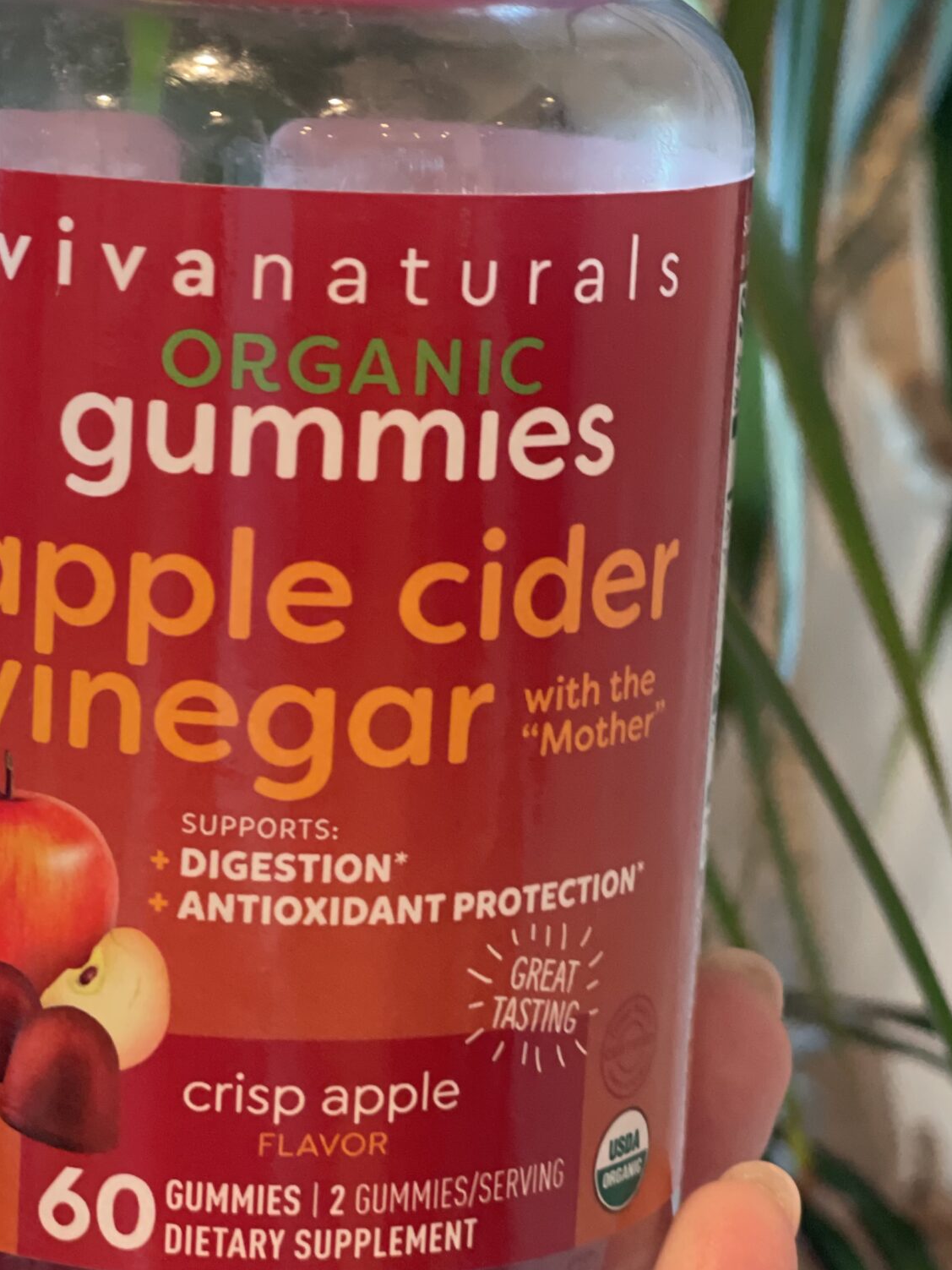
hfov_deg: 13.5
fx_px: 3997
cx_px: 256
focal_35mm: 109
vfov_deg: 18.0
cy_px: 608
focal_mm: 7.5
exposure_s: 1/40
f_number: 2.2
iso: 320
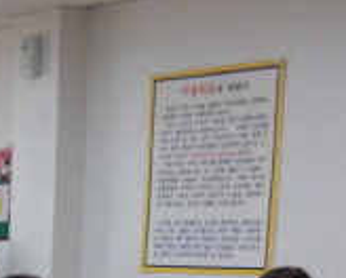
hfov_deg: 12.6
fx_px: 1365
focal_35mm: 133
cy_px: 515
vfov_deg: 10.8
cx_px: -357
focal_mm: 5.8
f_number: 3.5
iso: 160
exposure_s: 1/30
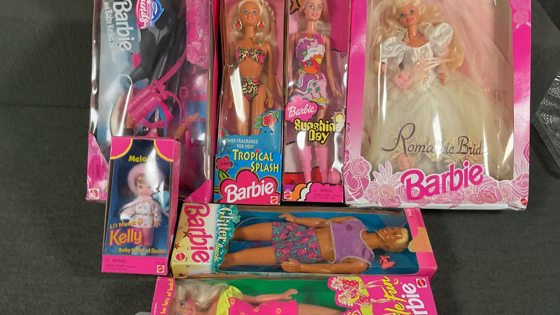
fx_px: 475
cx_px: 278
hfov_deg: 61.0
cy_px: 155
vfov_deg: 36.7
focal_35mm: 32
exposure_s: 1/60
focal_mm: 3
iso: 200
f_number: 1.8
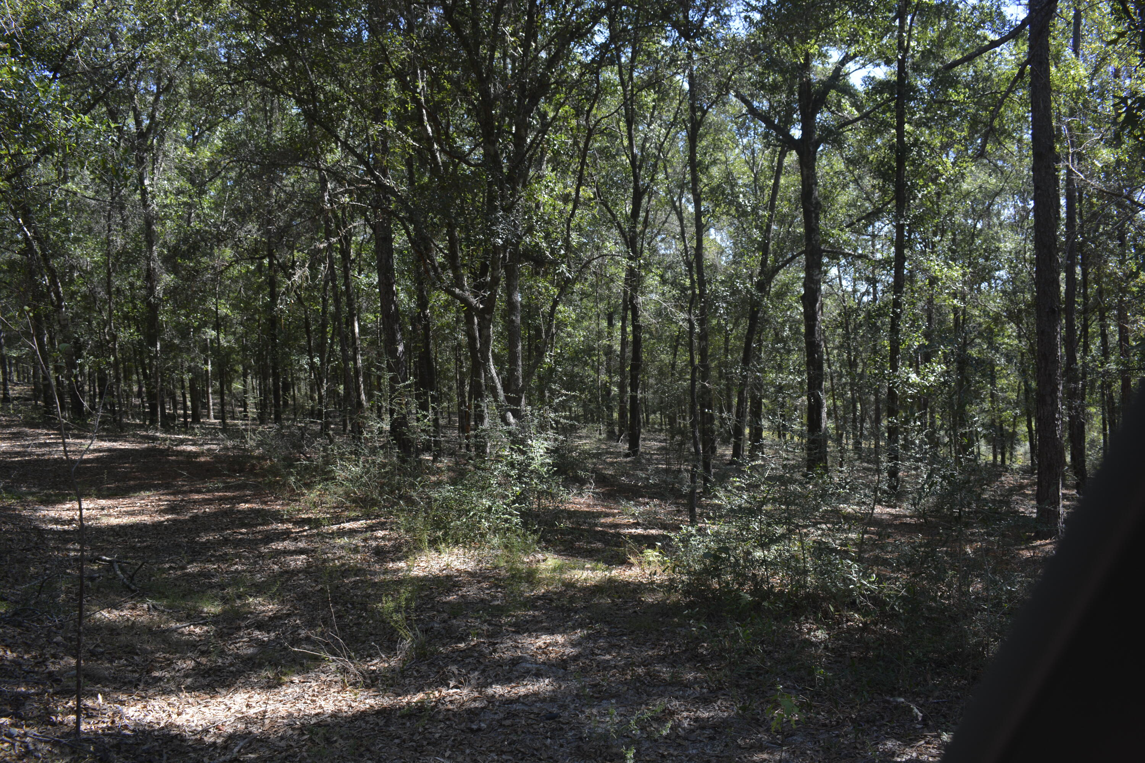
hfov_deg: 57.2
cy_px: 382
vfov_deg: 40.0
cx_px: 572
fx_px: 1050
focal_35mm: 33
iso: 200
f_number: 6.3
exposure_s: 1/160
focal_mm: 22
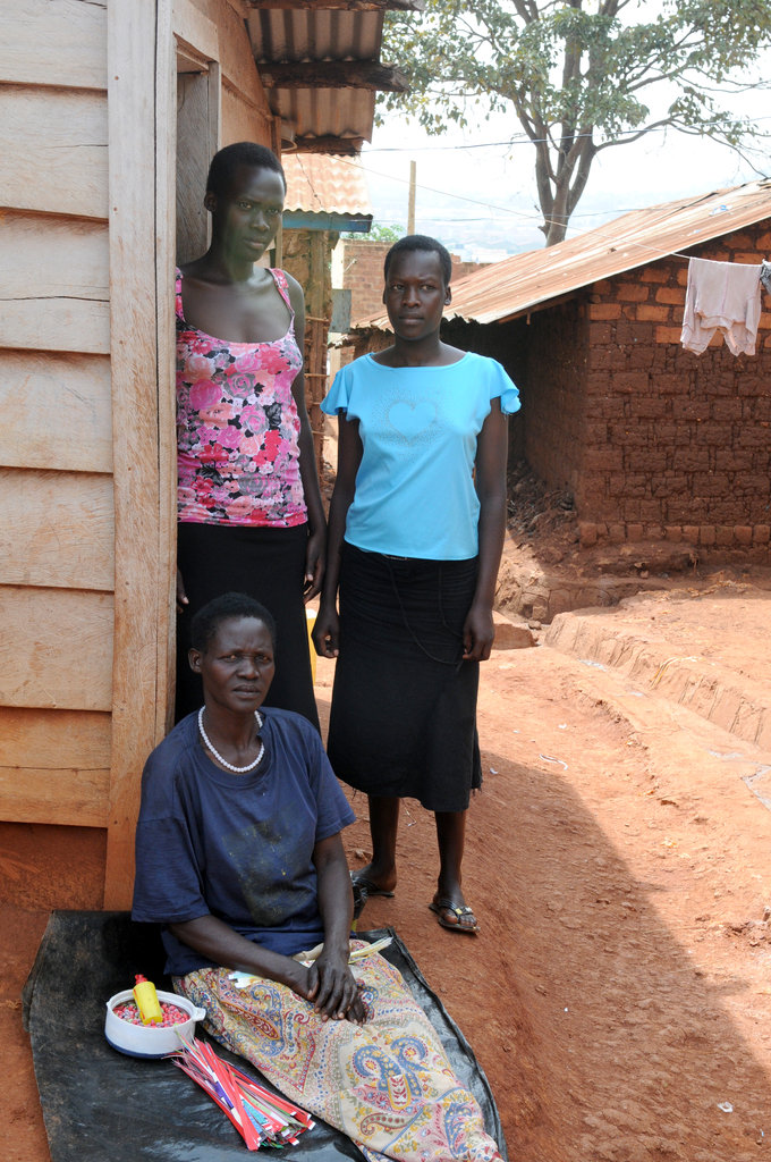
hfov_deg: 26.4
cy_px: 581
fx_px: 1643
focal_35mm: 51
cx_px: 386
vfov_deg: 38.9
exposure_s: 1/250
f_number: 9
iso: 500
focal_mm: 34
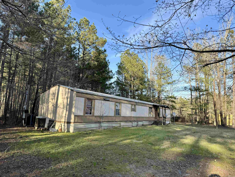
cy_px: 88
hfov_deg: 71.6
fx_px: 163
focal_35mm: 24
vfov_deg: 56.8
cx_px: 118
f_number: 1.78
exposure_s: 1/1238
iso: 80
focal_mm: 6.86
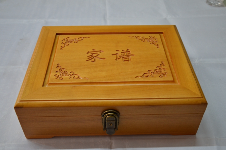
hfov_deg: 47.5
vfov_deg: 32.5
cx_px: 117
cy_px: 77
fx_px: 257
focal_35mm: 41
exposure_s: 1/60
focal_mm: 26
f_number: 4
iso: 720
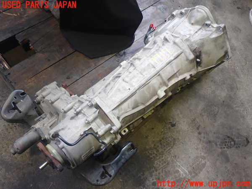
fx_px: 262
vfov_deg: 39.7
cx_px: 126
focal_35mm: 36
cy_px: 94
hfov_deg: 51.4
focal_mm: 6.37
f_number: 2.5
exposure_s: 1/40
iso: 200
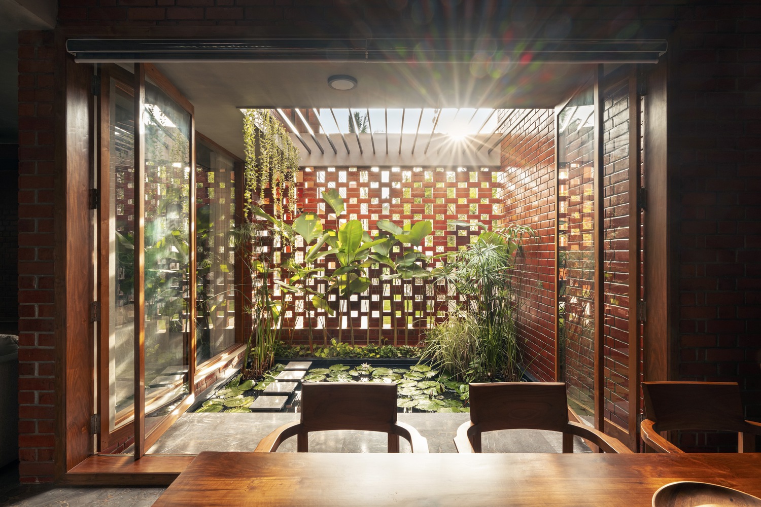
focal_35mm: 18
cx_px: 380
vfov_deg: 67.4
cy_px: 254
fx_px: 380
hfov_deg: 90.0
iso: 320
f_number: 16
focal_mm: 18
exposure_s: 1.3
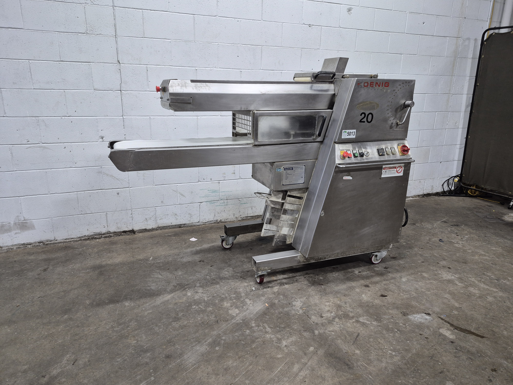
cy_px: 192
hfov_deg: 73.9
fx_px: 341
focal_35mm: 23
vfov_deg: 58.9
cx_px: 256
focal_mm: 5.4
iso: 320
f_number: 1.8
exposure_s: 1/120
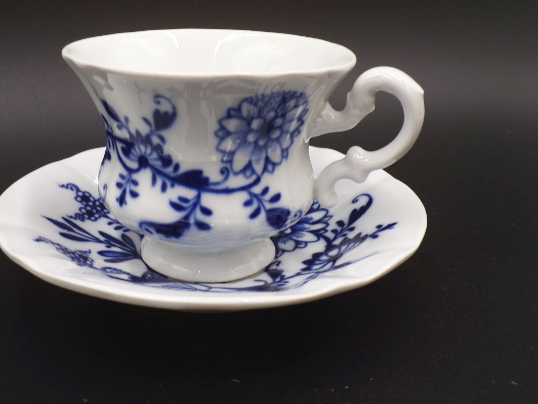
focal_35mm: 39
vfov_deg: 36.8
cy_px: 191
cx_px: 215
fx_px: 606
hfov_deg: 47.6
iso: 80
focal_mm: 5.8
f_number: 3.2
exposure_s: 1/45
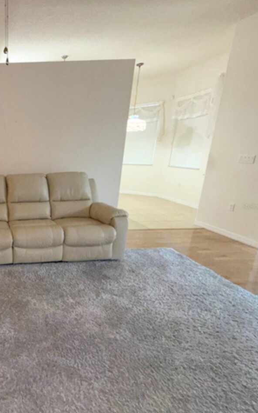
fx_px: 225
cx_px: -3
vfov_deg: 85.1
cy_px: 206
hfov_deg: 48.5
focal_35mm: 20
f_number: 2.2
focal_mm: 2.22
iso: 400
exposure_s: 1/60
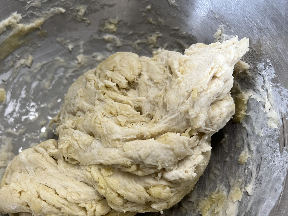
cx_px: 103
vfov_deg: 41.4
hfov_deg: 53.2
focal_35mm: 34
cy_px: 139
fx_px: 283
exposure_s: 1/61
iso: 125
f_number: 1.5
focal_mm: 5.7
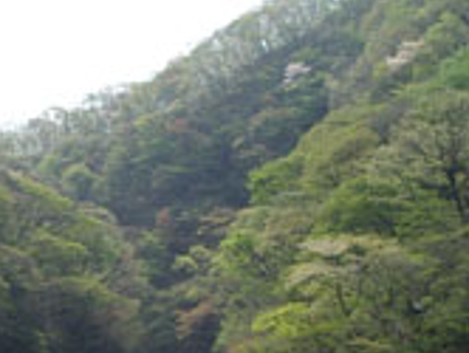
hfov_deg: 18.8
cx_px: 65
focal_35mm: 103
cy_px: 361
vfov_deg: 14.2
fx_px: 1398
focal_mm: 5.8
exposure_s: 1/250
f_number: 4.8
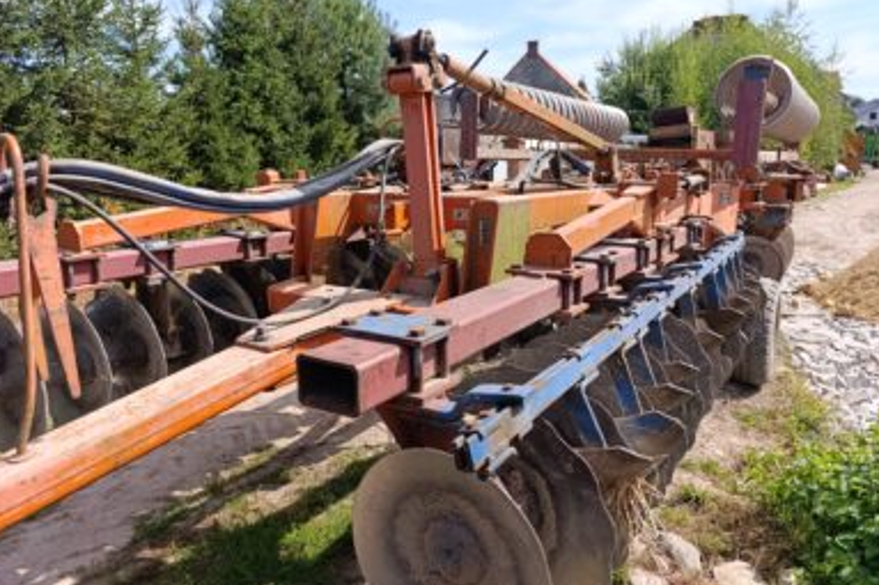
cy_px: 284
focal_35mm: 25
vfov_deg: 51.2
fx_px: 610
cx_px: 443
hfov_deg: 71.5
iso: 50
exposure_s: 1/389
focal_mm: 6.14
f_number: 1.6
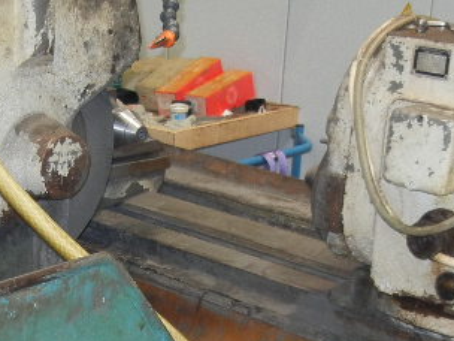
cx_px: 57
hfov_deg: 19.1
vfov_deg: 14.3
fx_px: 1325
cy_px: 383
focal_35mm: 101
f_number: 3.5
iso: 200
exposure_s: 1/30
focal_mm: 5.4
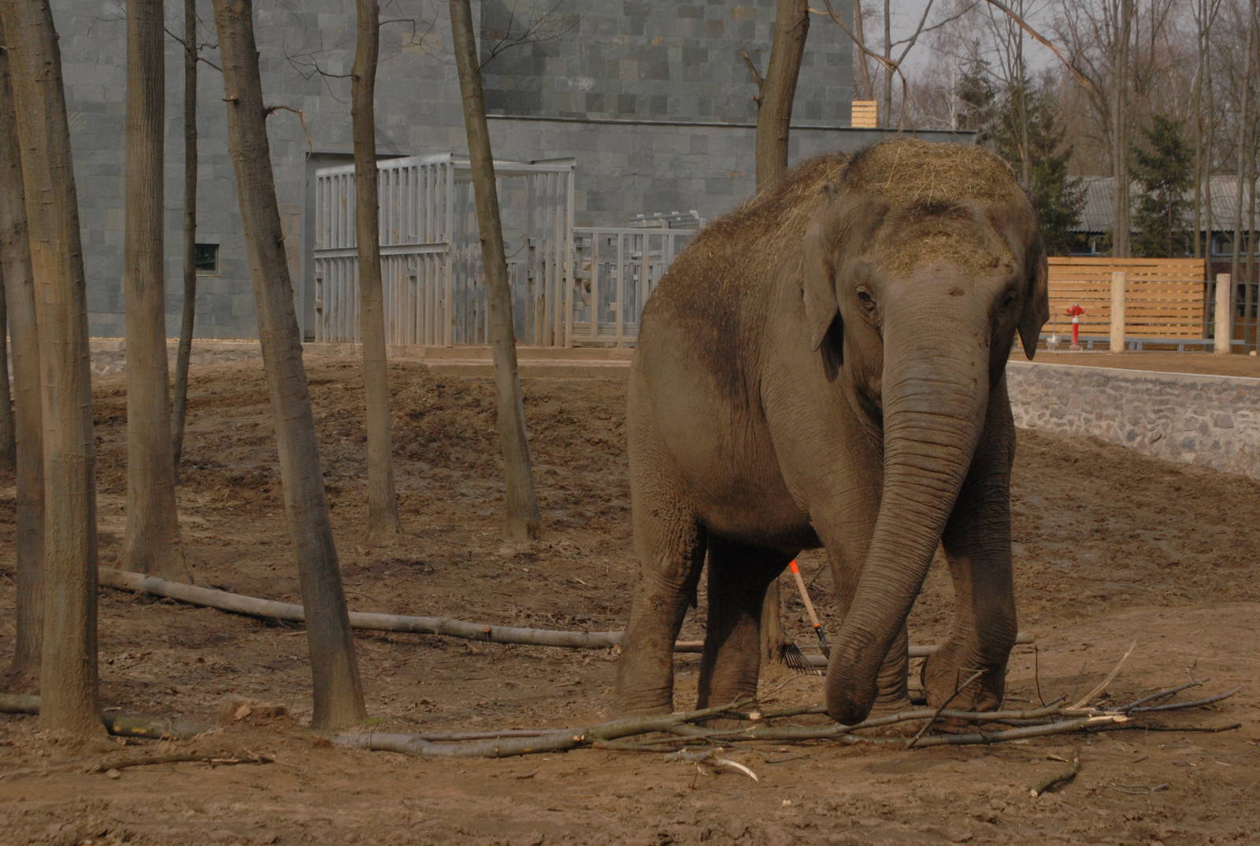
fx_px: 3472
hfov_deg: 20.6
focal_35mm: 99
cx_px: 630
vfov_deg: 13.9
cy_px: 423
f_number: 18
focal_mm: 66
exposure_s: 1/500
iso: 400
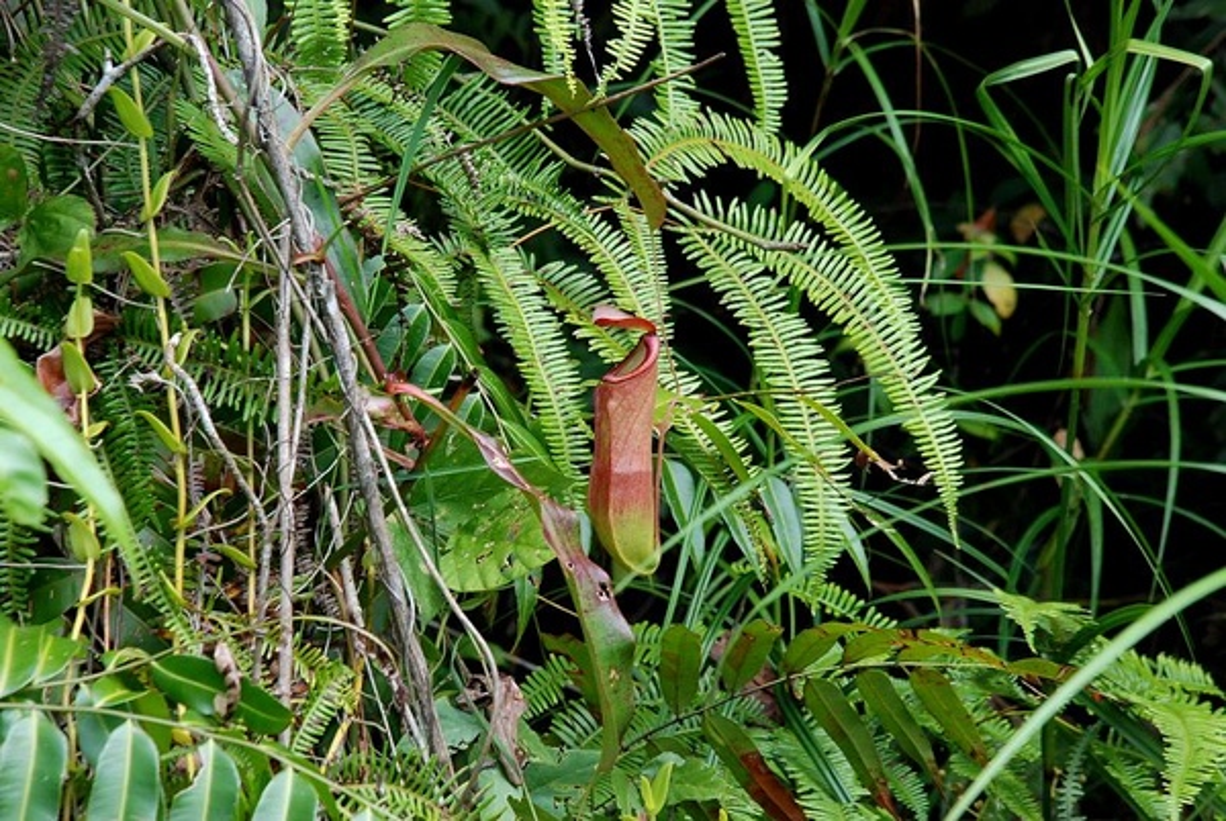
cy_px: 410
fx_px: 5372
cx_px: 613
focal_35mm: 158
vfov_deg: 8.7
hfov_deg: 13.0
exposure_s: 1/160
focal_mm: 105
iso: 800
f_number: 14
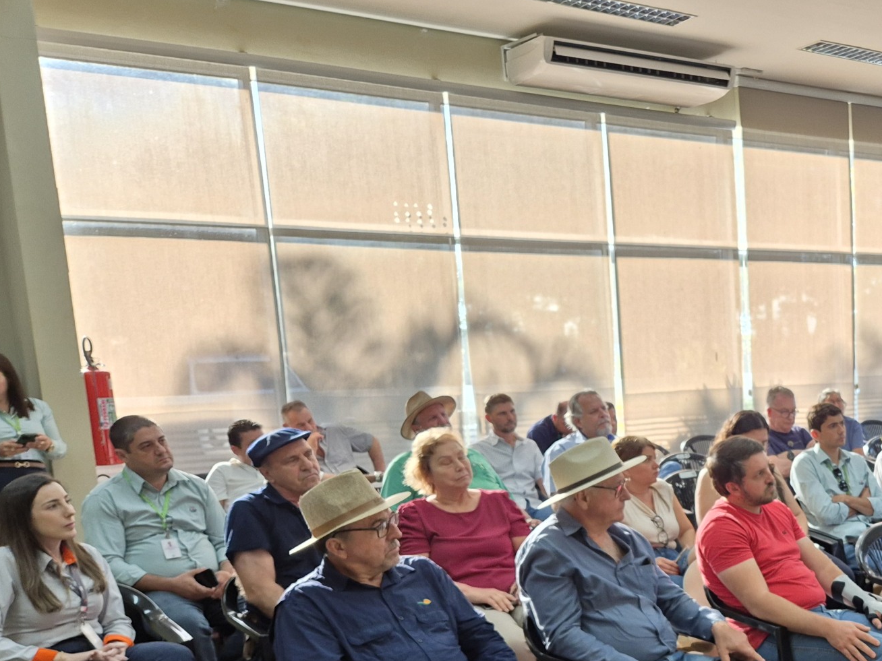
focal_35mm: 45
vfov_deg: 31.3
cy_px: 534
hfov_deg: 38.2
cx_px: 850
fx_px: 1147
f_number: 1.8
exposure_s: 1/120
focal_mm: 5.4
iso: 200
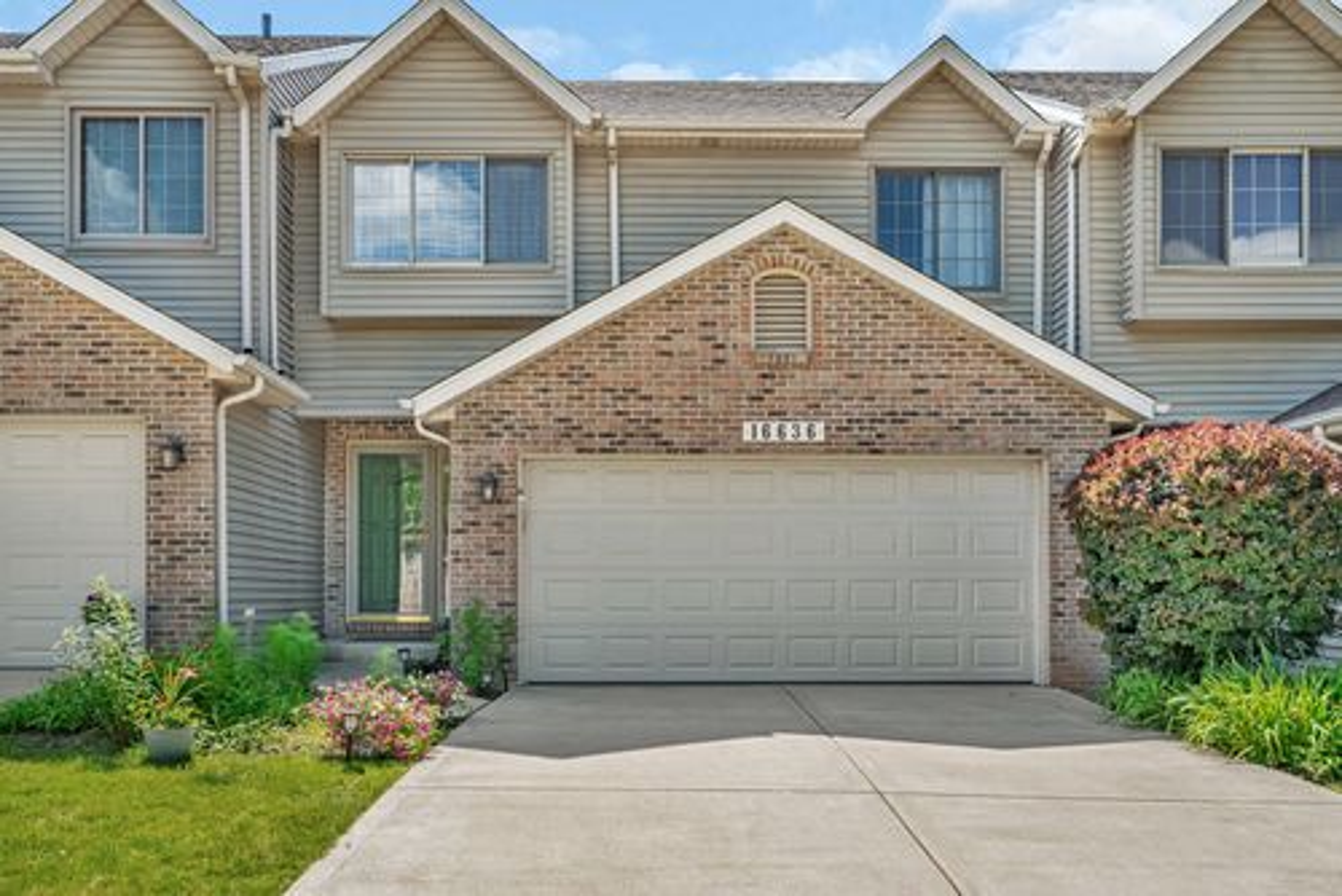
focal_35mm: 30
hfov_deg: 61.9
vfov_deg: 43.7
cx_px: 671
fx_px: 1119
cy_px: 448
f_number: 9
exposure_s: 1/160
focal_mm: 30
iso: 400
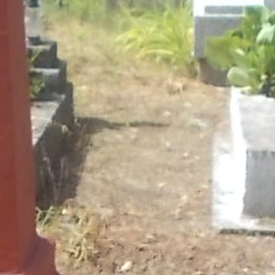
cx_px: -82
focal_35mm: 156
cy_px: 230
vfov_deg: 11.2
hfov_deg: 10.9
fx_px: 1402
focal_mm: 4.6
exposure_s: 1/500
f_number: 3.2
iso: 80
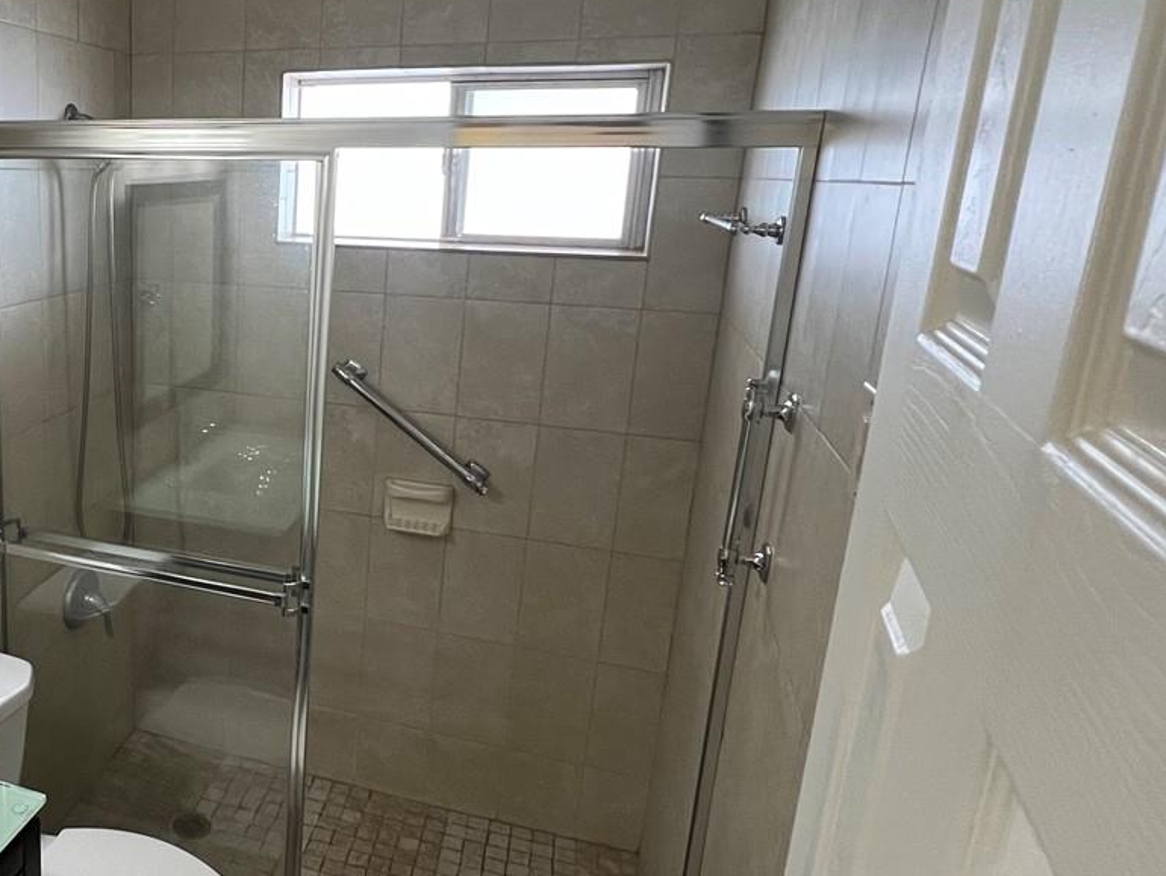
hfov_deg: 58.3
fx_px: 910
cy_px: 403
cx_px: 174
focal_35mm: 27
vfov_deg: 51.3
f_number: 1.8
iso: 250
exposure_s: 1/120
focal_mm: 1.57
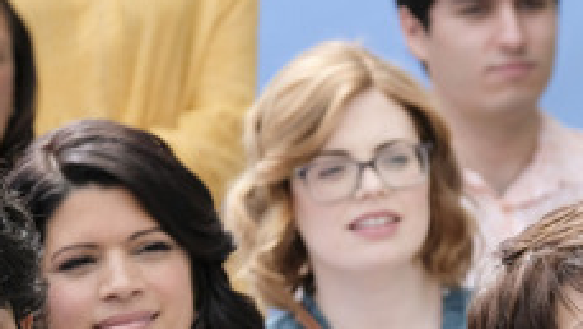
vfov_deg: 2.0
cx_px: 155
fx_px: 9541
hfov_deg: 3.5
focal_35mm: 617
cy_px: 627
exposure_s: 1/400
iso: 500
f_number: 5
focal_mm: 115
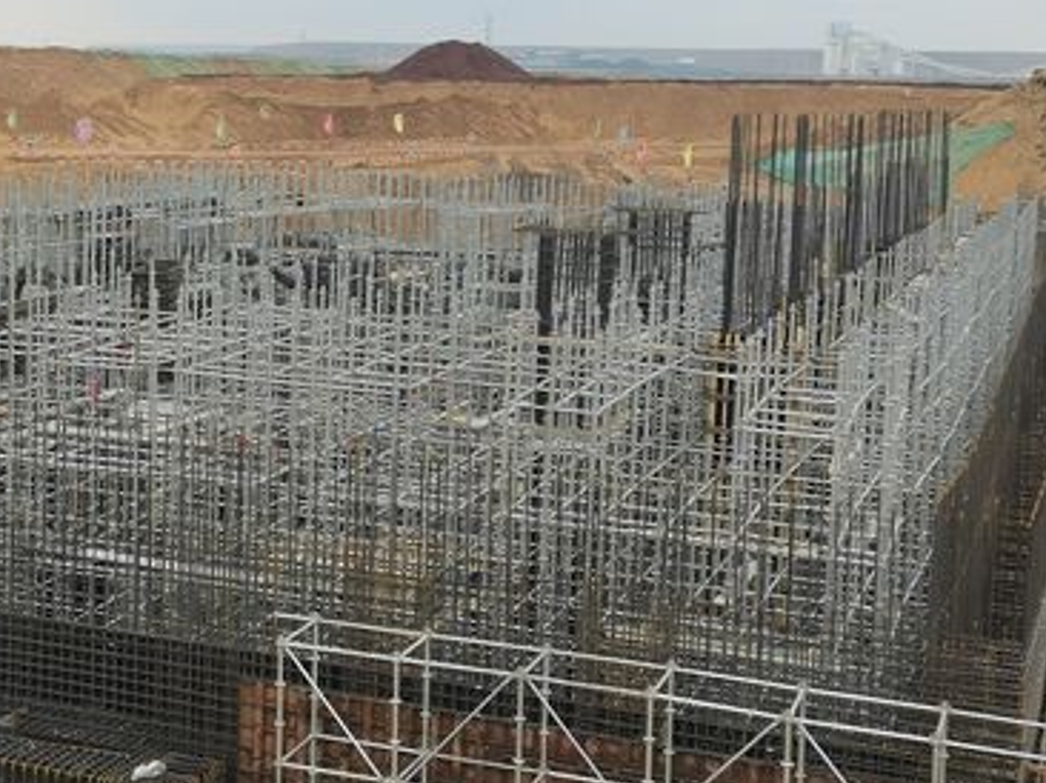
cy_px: 300
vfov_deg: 22.9
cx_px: 226
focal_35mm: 64
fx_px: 1933
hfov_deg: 29.7
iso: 50
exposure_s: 1/301
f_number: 1.8
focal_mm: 5.58
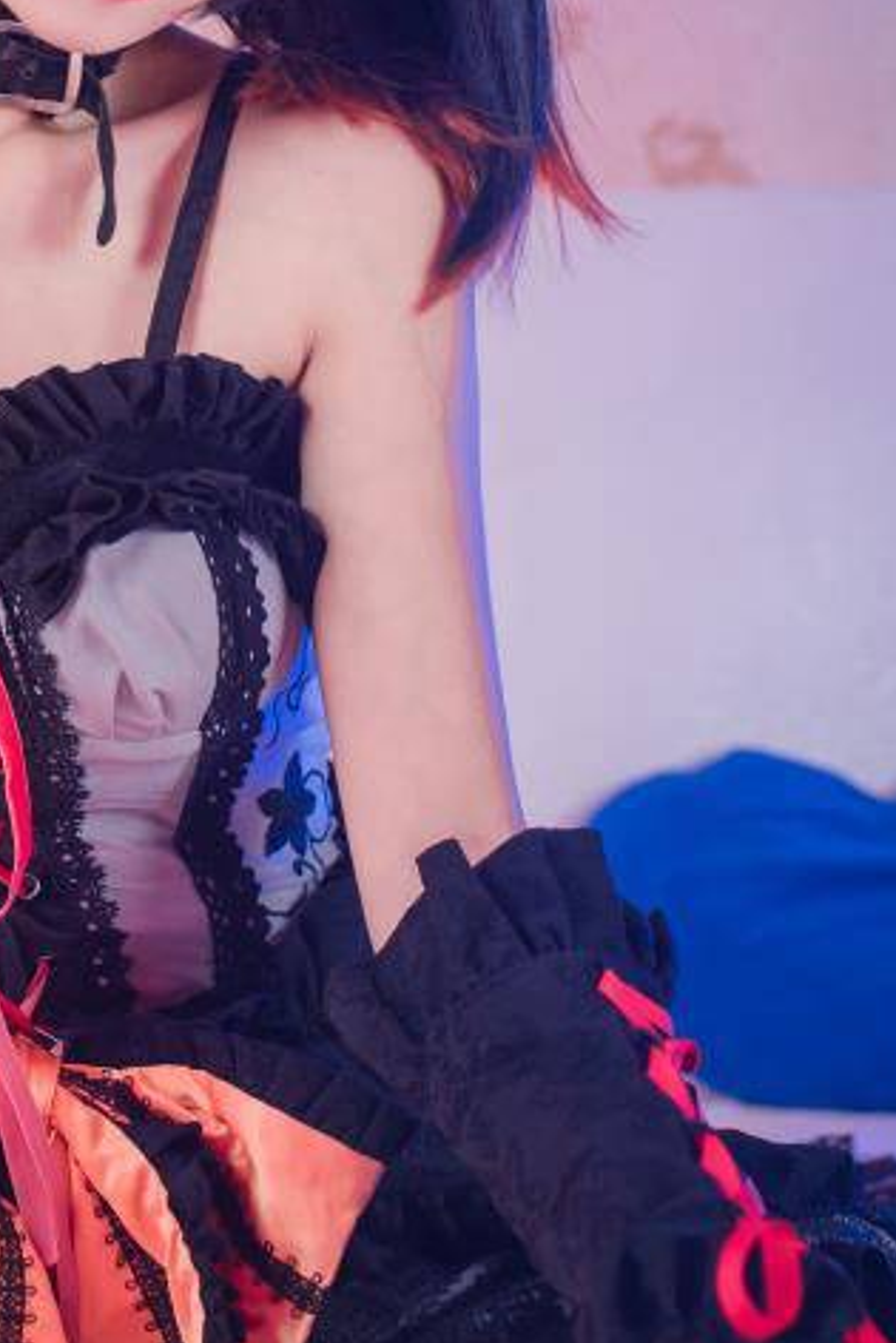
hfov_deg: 15.3
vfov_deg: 22.5
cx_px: 149
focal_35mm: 89
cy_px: 239
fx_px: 3320
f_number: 2.8
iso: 200
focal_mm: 35
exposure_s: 1/160
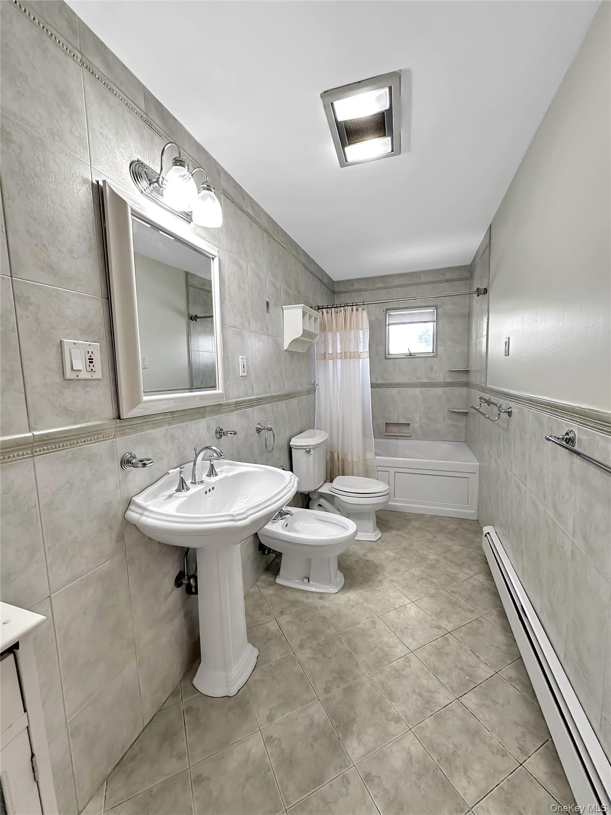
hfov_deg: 85.7
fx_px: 329
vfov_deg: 102.1
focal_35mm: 14
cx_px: 306
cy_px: 408
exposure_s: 1/120
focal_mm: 2.22
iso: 200
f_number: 2.2
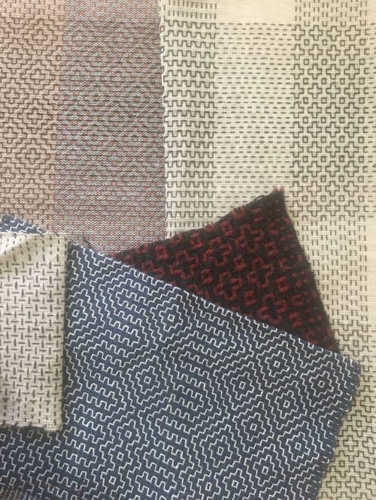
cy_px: 250
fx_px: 420
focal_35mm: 29
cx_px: 188
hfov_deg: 48.3
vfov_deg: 61.6
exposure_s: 1/20
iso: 200
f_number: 2.2
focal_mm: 4.2
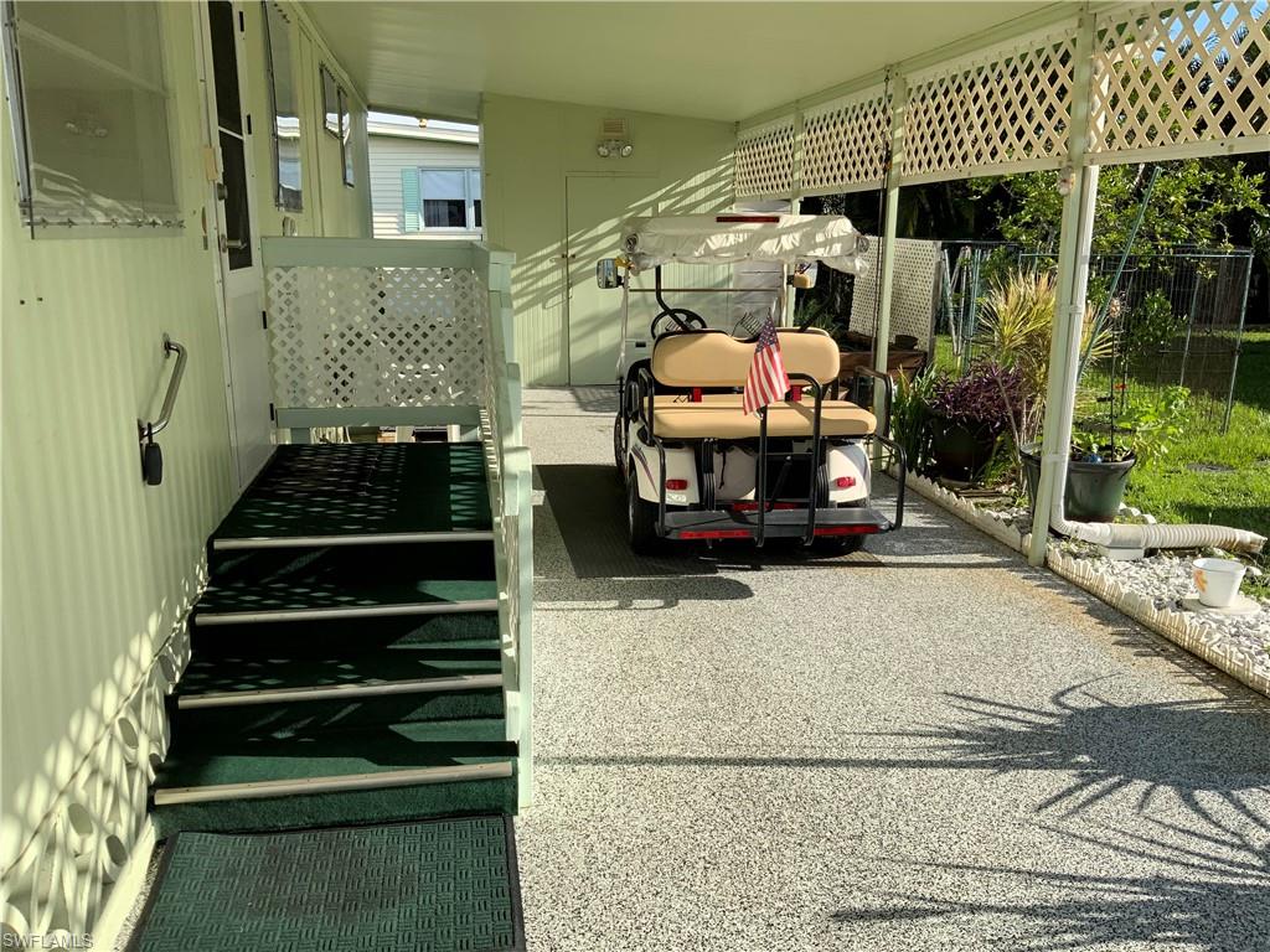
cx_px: 635
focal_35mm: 29
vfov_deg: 48.2
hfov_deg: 61.7
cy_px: 476
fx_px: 1064
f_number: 1.8
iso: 16
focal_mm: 3
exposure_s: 1/1279
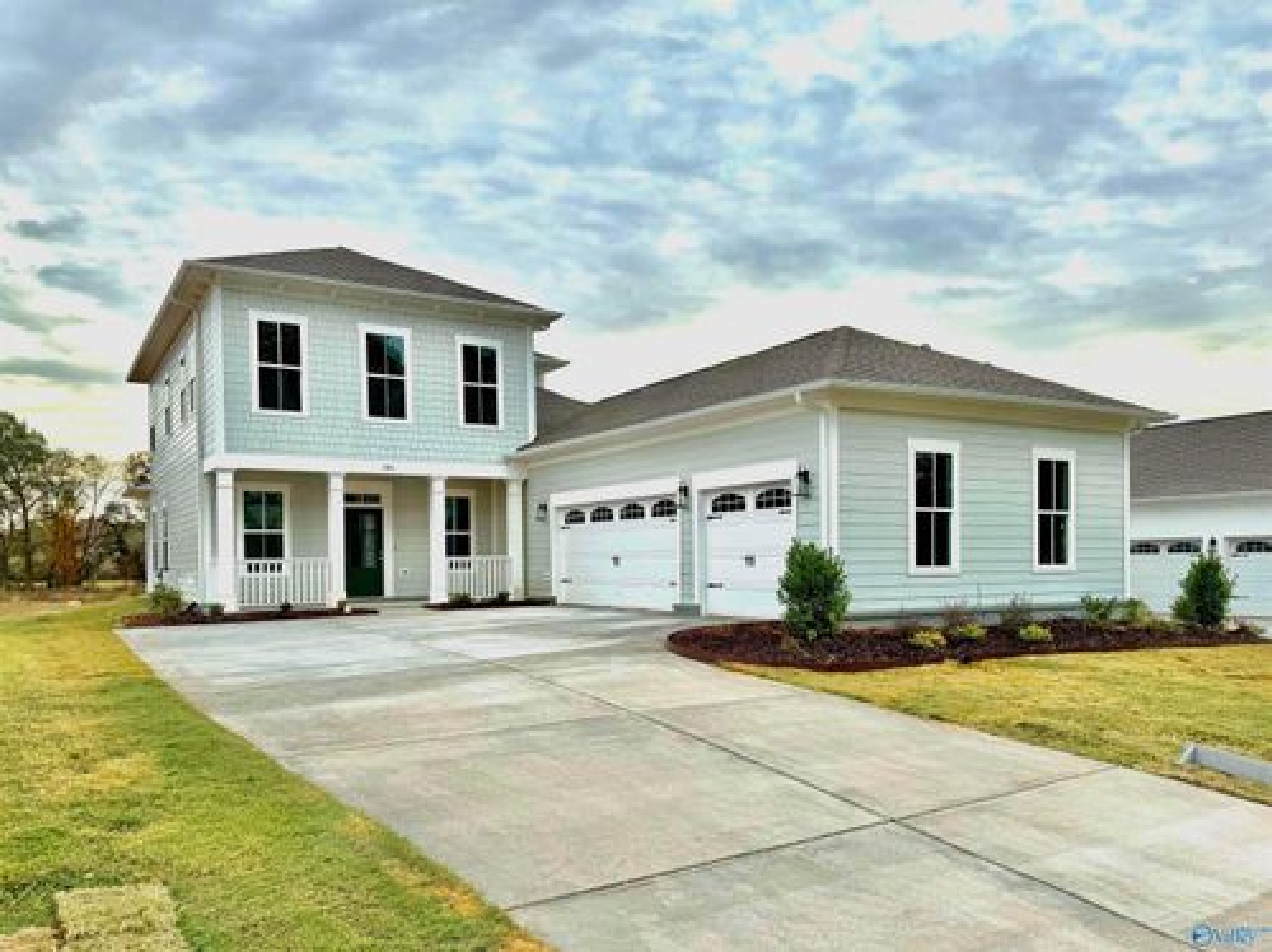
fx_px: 881
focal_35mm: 24
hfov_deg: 71.6
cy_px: 476
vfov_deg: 56.7
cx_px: 636
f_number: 1.78
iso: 80
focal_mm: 6.86
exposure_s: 1/1395
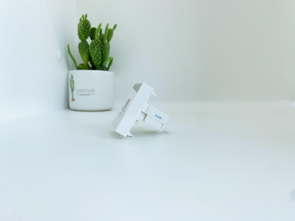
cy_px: 110
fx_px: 222
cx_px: 148
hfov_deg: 67.3
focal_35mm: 26
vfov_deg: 53.1
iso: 25
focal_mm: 4.25
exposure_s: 1/327
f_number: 1.8
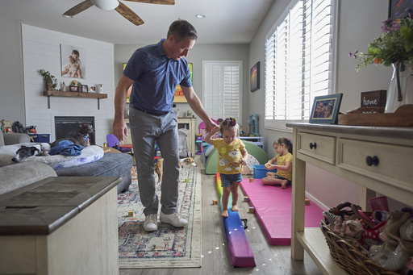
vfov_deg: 57.2
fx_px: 252
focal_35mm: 22
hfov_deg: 78.6
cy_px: 138
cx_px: 206
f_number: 2.8
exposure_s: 1/640
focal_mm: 22
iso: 2500
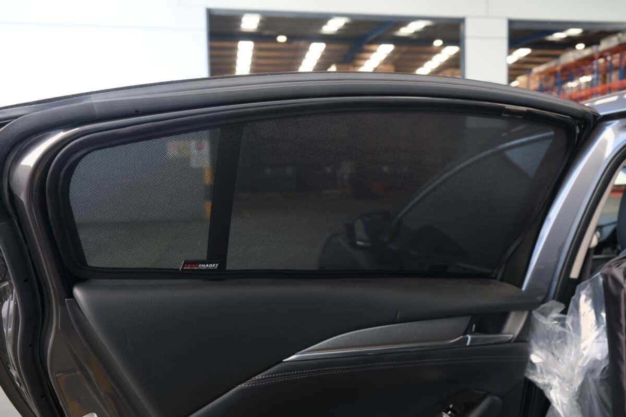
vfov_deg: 47.9
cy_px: 208
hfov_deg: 67.4
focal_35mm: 27
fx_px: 469
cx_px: 313
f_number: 3.6
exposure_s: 1/85
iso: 320
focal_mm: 18
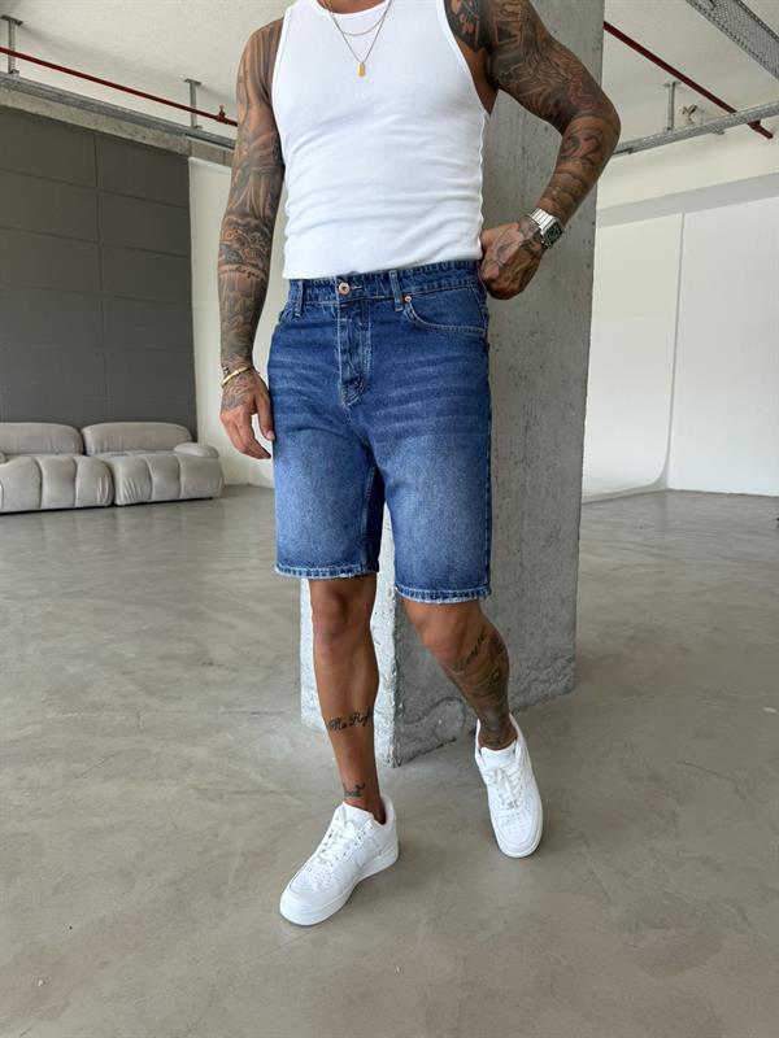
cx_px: 390
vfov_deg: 71.6
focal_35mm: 24
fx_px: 720
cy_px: 519
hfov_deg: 56.8
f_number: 1.78
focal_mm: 6.76
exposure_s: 1/157
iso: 64
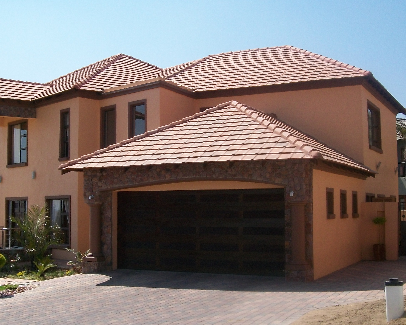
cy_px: 169
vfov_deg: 30.2
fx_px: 601
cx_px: 166
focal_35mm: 50
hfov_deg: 37.2
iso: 80
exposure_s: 1/640
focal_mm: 6
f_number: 4.8
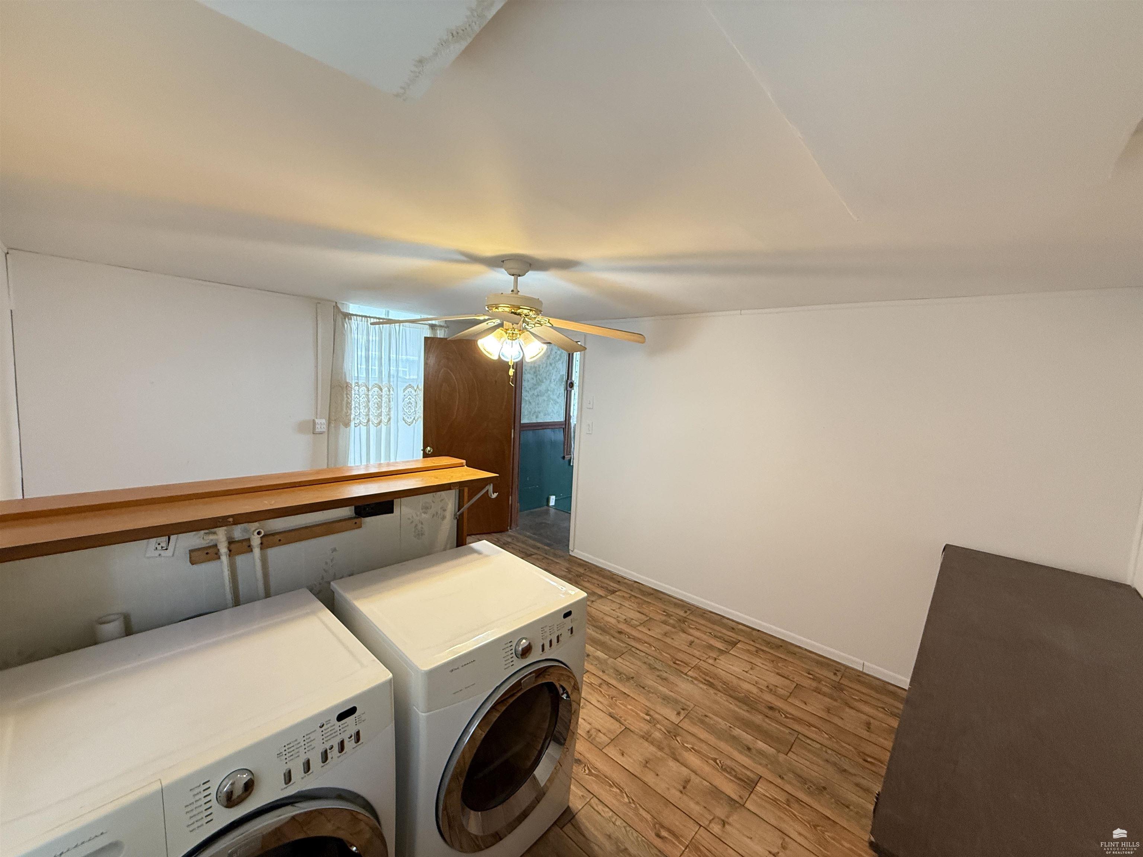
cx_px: 572
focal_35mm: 14
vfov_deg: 85.7
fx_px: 462
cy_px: 428
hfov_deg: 102.1
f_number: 2.2
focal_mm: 2.22
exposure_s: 1/60
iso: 250
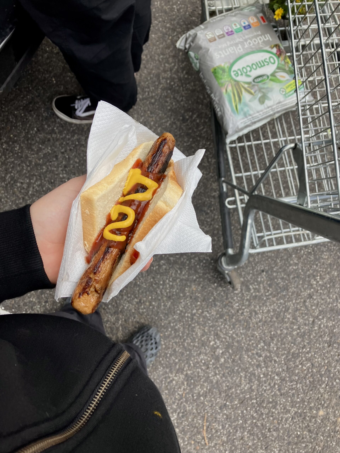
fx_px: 367
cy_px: 226
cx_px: 170
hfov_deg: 49.7
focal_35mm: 28
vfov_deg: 63.4
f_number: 1.8
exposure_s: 1/354
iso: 32
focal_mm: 3.99
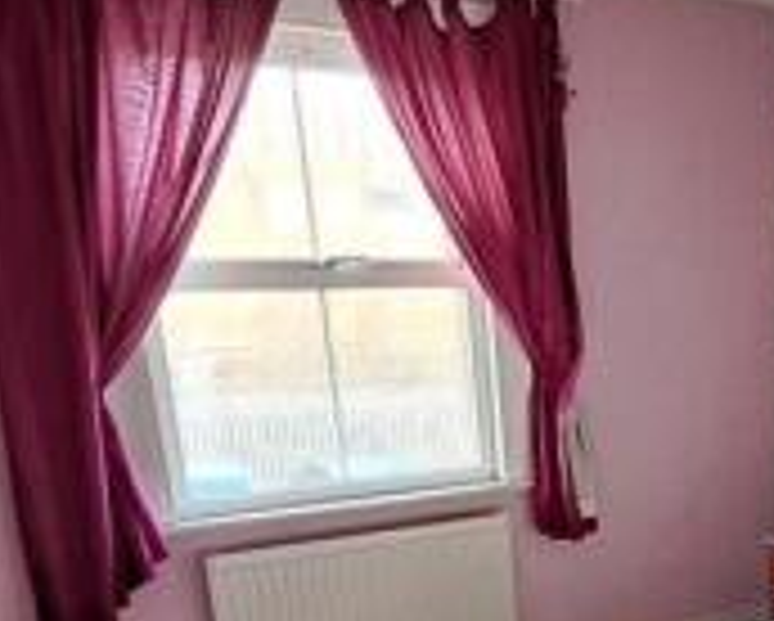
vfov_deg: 33.0
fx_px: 986
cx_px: 772
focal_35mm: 43
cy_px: 569
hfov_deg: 38.2
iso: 100
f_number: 2.2
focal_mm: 1.74
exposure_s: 1/50
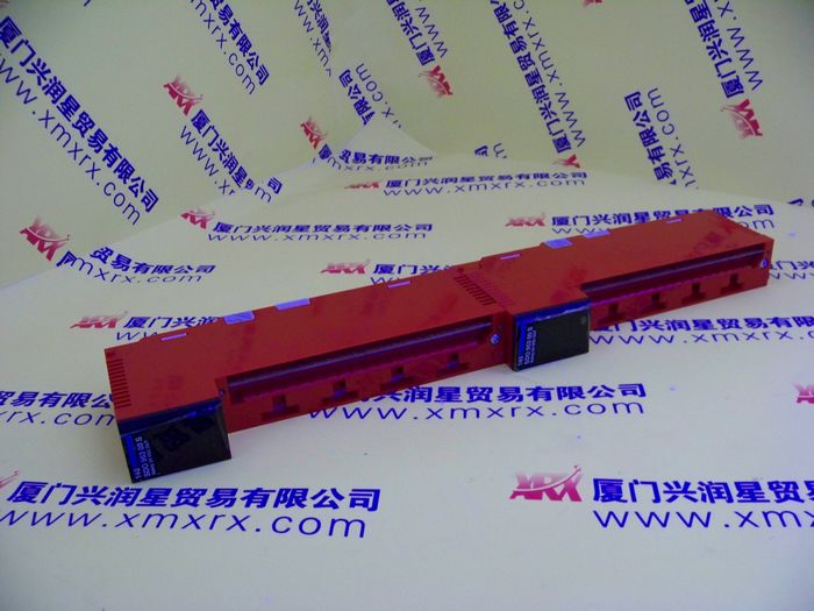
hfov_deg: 51.4
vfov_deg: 39.7
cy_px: 306
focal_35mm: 36
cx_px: 407
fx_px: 847
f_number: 2.8
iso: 250
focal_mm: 5.85
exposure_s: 1/30
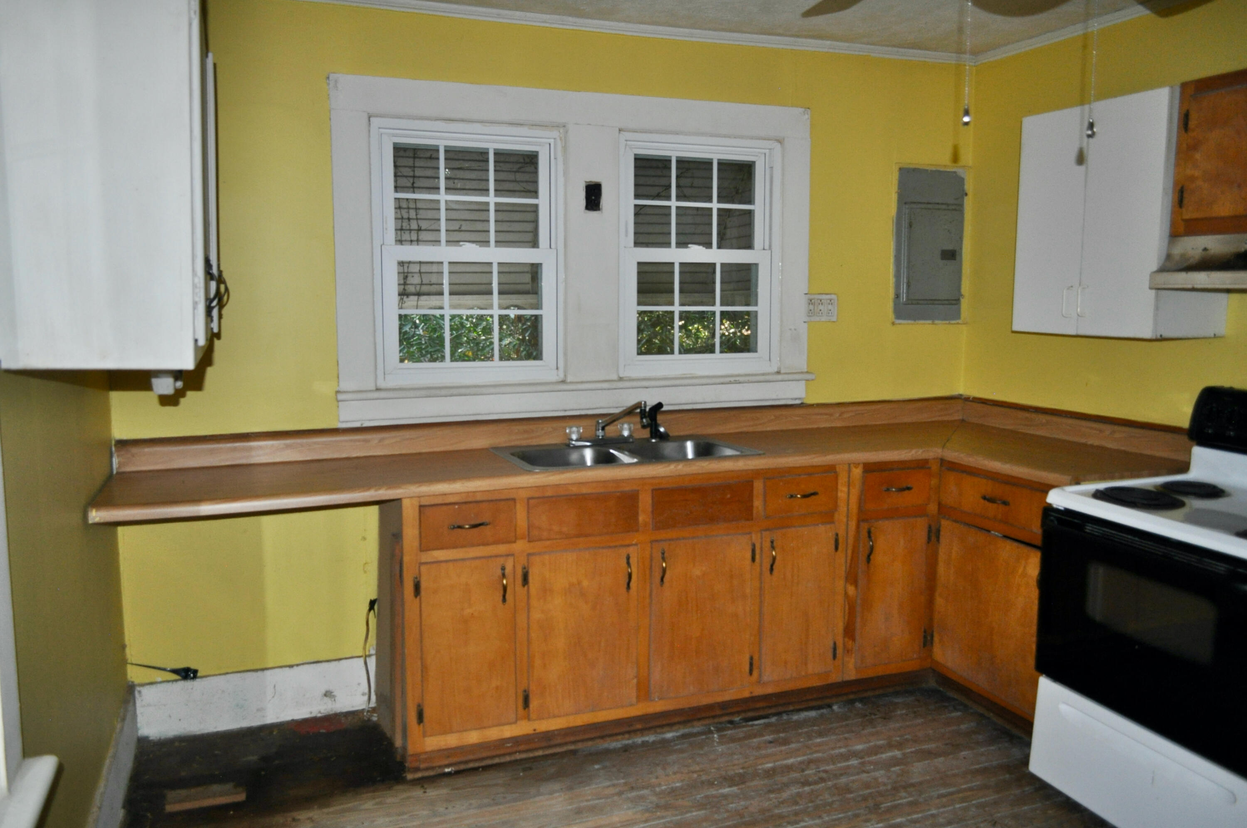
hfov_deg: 67.4
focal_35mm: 27
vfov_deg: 47.8
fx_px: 934
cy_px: 414
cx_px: 624
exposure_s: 1/60
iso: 800
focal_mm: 18
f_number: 3.5
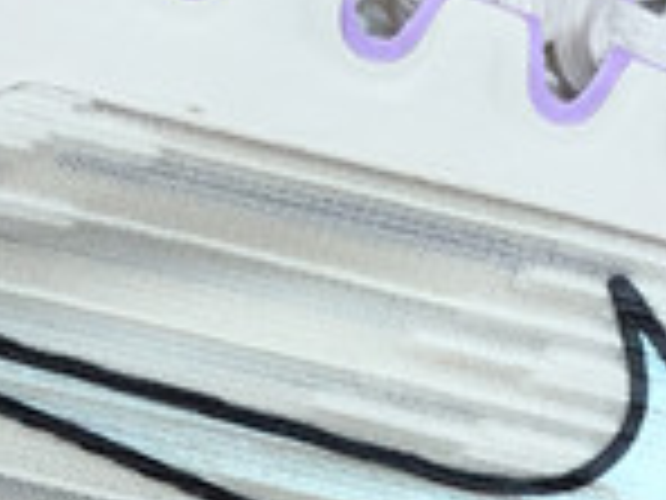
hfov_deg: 10.5
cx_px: 279
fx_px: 3636
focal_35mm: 189
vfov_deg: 7.7
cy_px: 768
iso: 25
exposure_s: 1/311
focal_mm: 3.3
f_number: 2.4
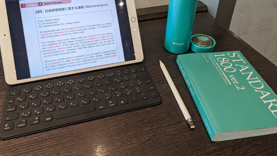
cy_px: 48
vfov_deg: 36.2
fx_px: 235
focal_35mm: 32
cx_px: 145
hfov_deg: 61.0
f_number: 1.73
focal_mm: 4.38
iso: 56
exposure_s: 1/32.1
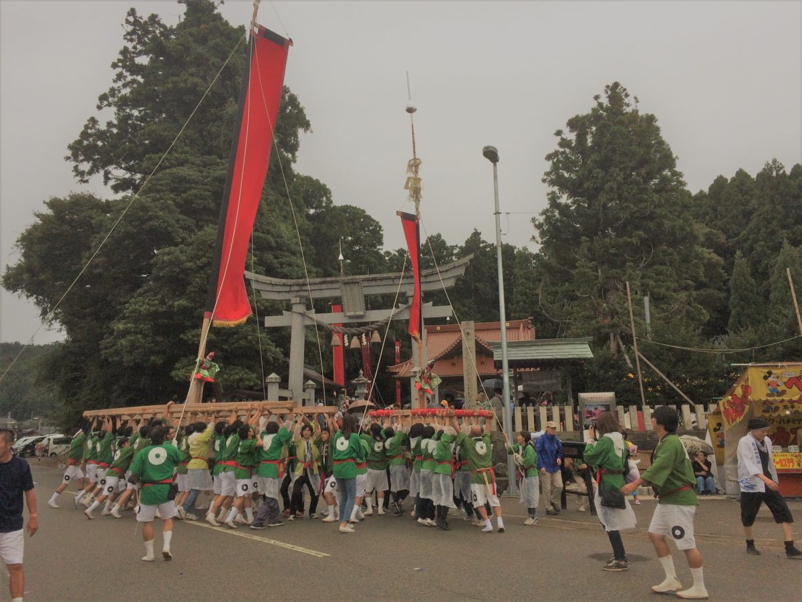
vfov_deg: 48.2
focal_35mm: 29
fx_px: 672
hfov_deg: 61.7
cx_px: 401
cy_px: 301
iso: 32
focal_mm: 4.15
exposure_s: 1/933
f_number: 2.2
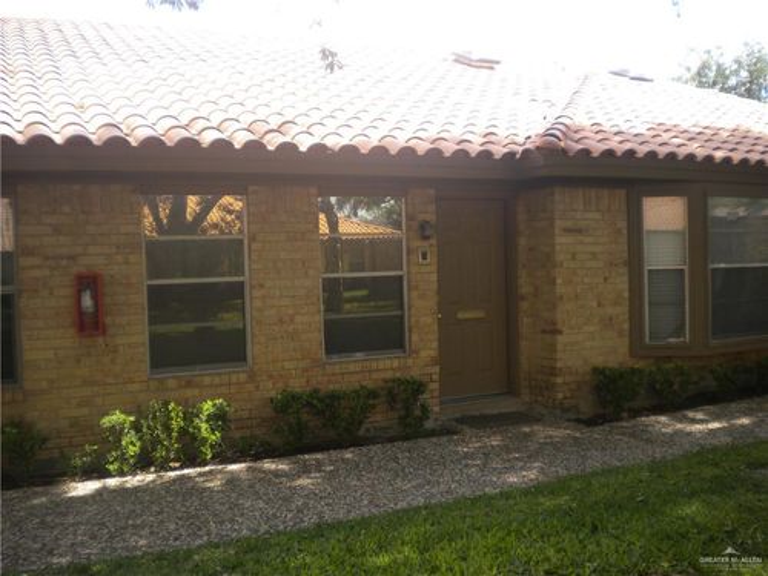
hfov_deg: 52.6
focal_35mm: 35
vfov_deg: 40.7
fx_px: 777
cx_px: 384
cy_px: 288
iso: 80
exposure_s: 1/304
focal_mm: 6.3
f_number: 3.1
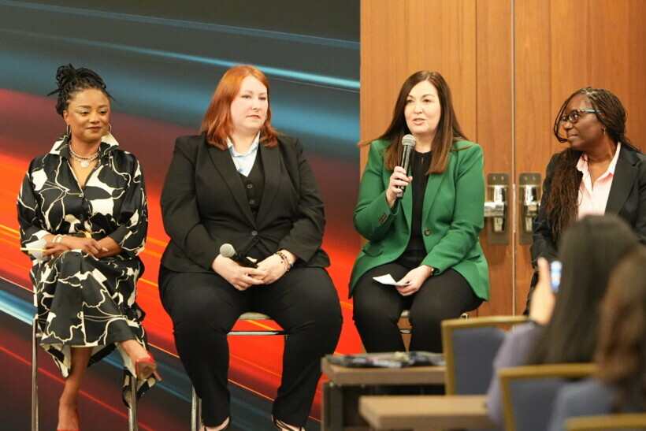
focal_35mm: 202
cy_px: 216
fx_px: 3625
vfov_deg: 6.8
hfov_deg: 10.2
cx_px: 323
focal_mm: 135
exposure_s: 1/160
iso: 6400
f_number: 2.5
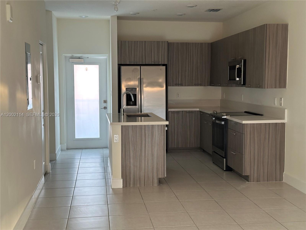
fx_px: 424
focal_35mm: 48
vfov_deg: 30.3
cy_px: 115
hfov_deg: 39.7
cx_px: 153
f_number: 1.78
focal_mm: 6.86
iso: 160
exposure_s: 1/60
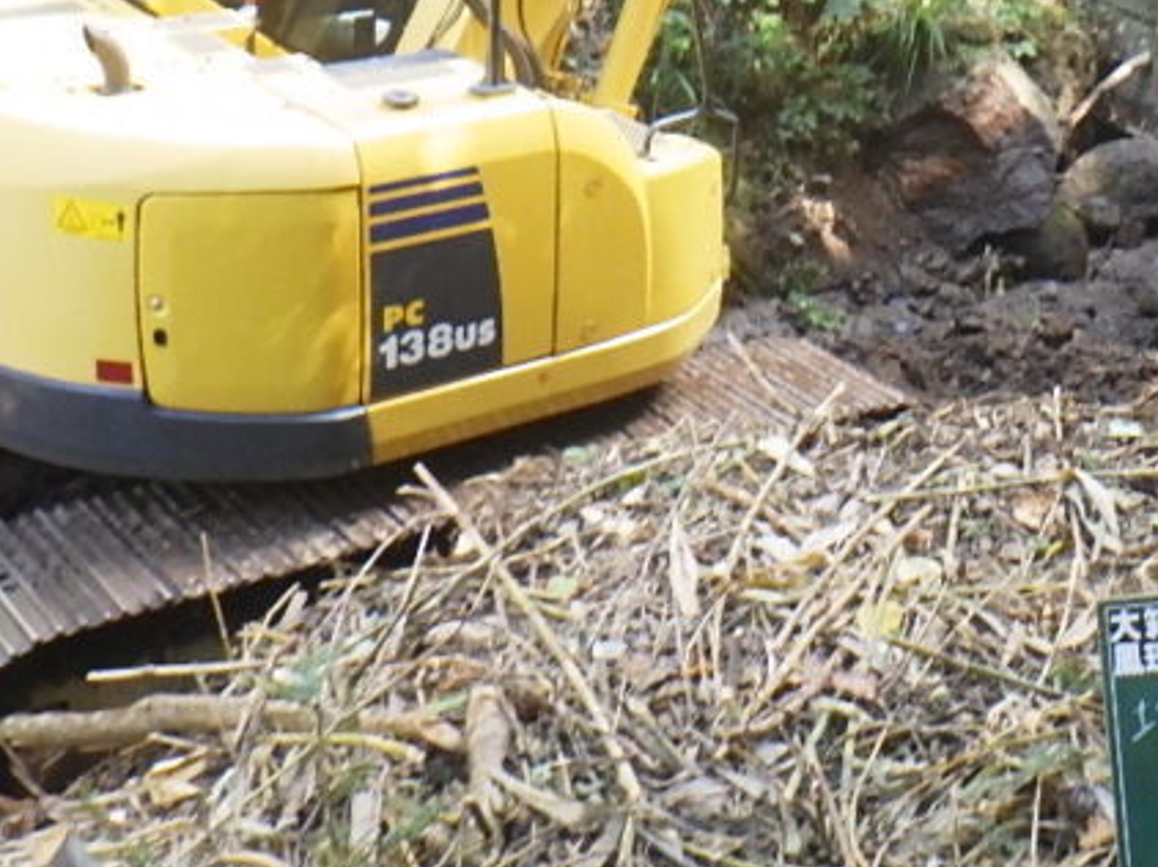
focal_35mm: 68
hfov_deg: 27.5
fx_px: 2273
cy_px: 162
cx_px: 1054
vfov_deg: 21.3
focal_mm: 5
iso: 400
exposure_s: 1/60
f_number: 3.5
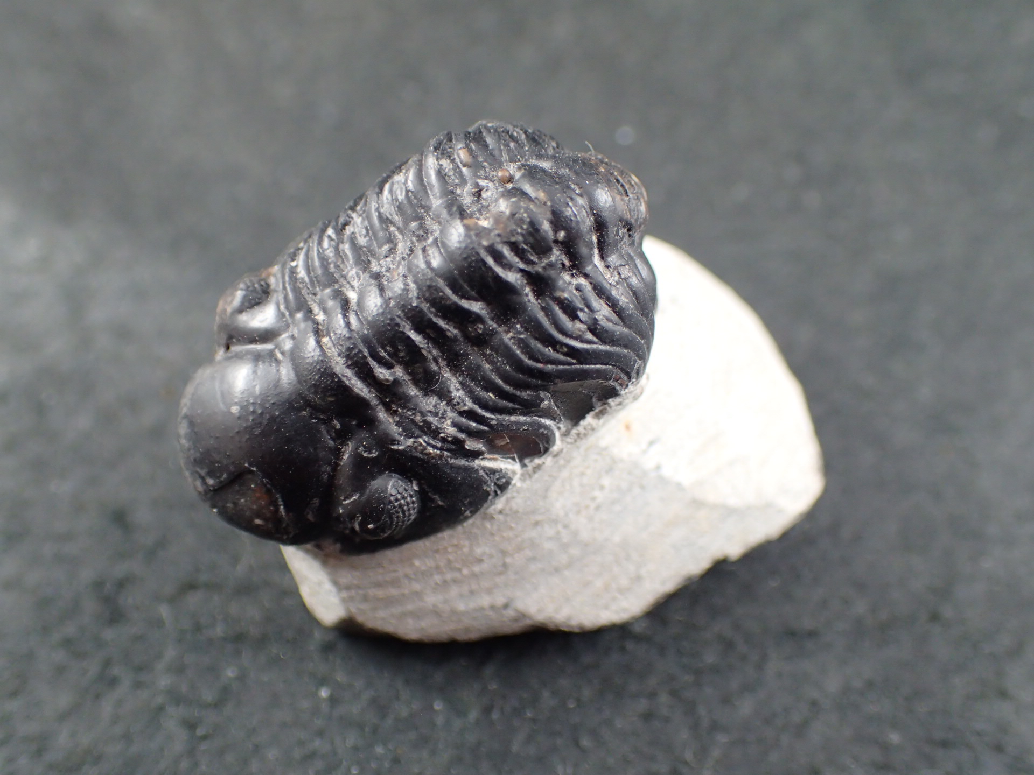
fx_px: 1195
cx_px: 517
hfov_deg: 46.8
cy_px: 388
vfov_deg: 36.0
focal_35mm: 40
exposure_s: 1/160
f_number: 2.8
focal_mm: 7.34
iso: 400
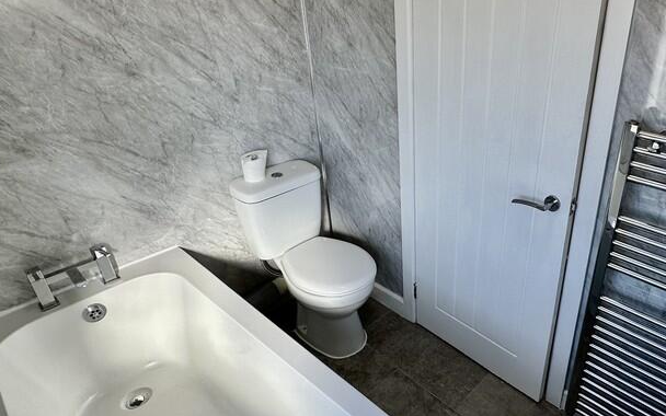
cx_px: 438
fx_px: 454
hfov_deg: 70.7
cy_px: 208
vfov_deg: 49.3
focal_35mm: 25
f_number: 2.2
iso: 40
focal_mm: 2.22
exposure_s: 1/191
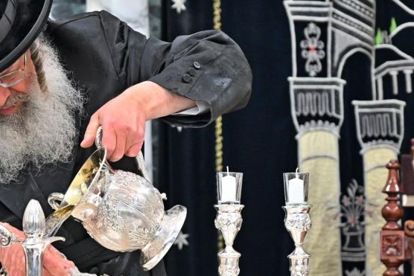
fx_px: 3198
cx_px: 73
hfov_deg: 7.4
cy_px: 166
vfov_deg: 4.9
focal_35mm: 278
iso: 800
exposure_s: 1/250
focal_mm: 101
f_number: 4
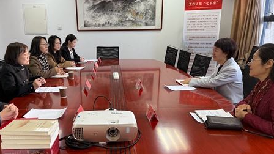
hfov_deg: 56.2
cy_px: 88
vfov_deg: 33.7
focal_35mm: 35
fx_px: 254
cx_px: 111
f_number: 1.78
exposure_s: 1/100
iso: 160
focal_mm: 6.76
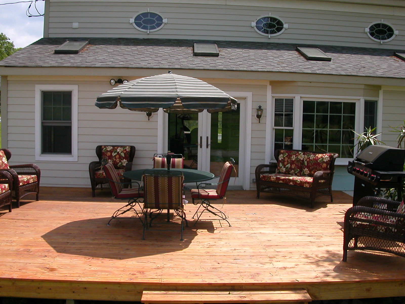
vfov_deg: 38.7
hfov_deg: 50.1
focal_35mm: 37
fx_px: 433
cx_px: 202
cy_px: 152
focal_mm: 5.6
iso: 100
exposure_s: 1/456
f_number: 4.5
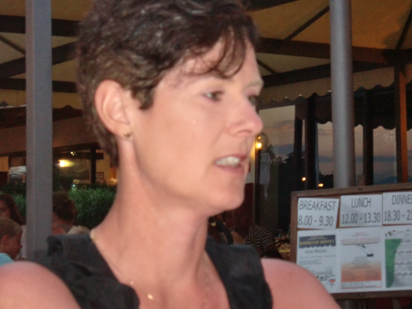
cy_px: 154
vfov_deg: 16.8
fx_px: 1047
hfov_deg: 22.3
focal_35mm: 88
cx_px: 206
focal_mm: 15.81
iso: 400
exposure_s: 1/25
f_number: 5.4
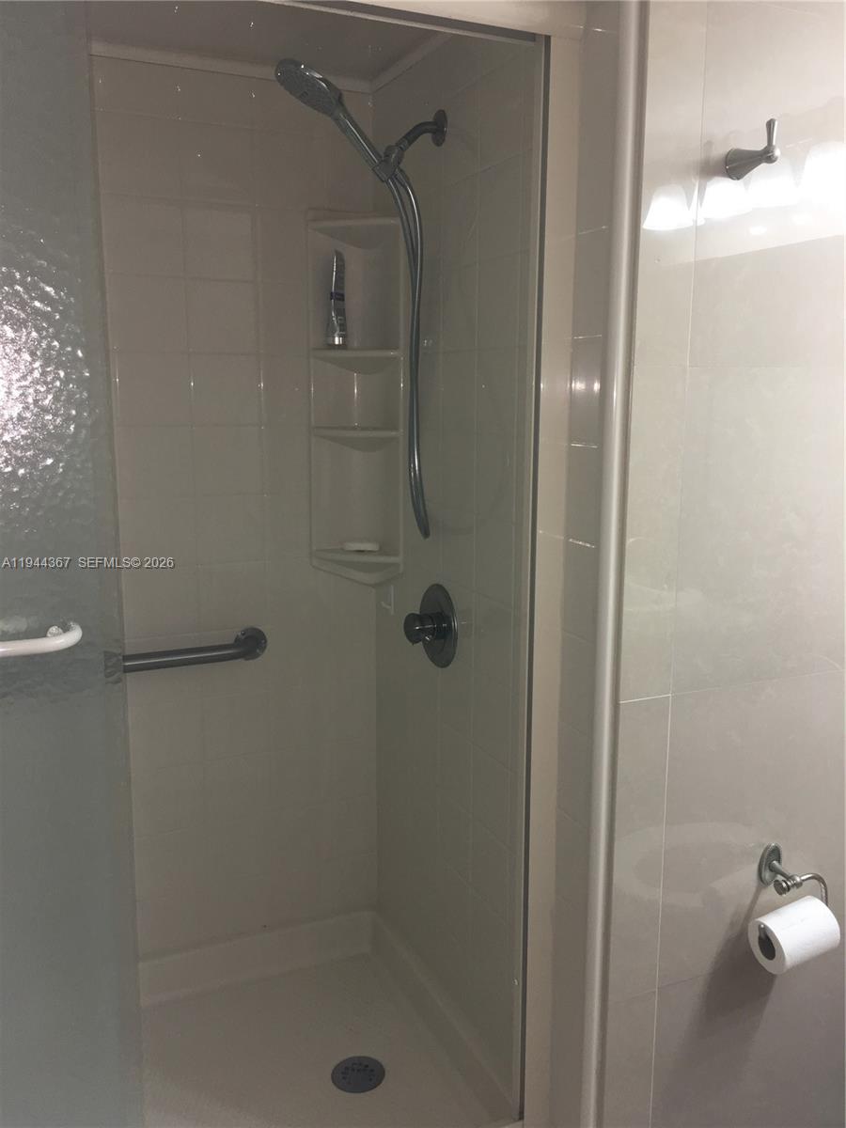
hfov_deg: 48.2
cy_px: 564
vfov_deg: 61.7
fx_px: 945
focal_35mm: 29
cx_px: 423
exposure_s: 1/30
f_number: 2.2
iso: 40
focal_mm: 4.15
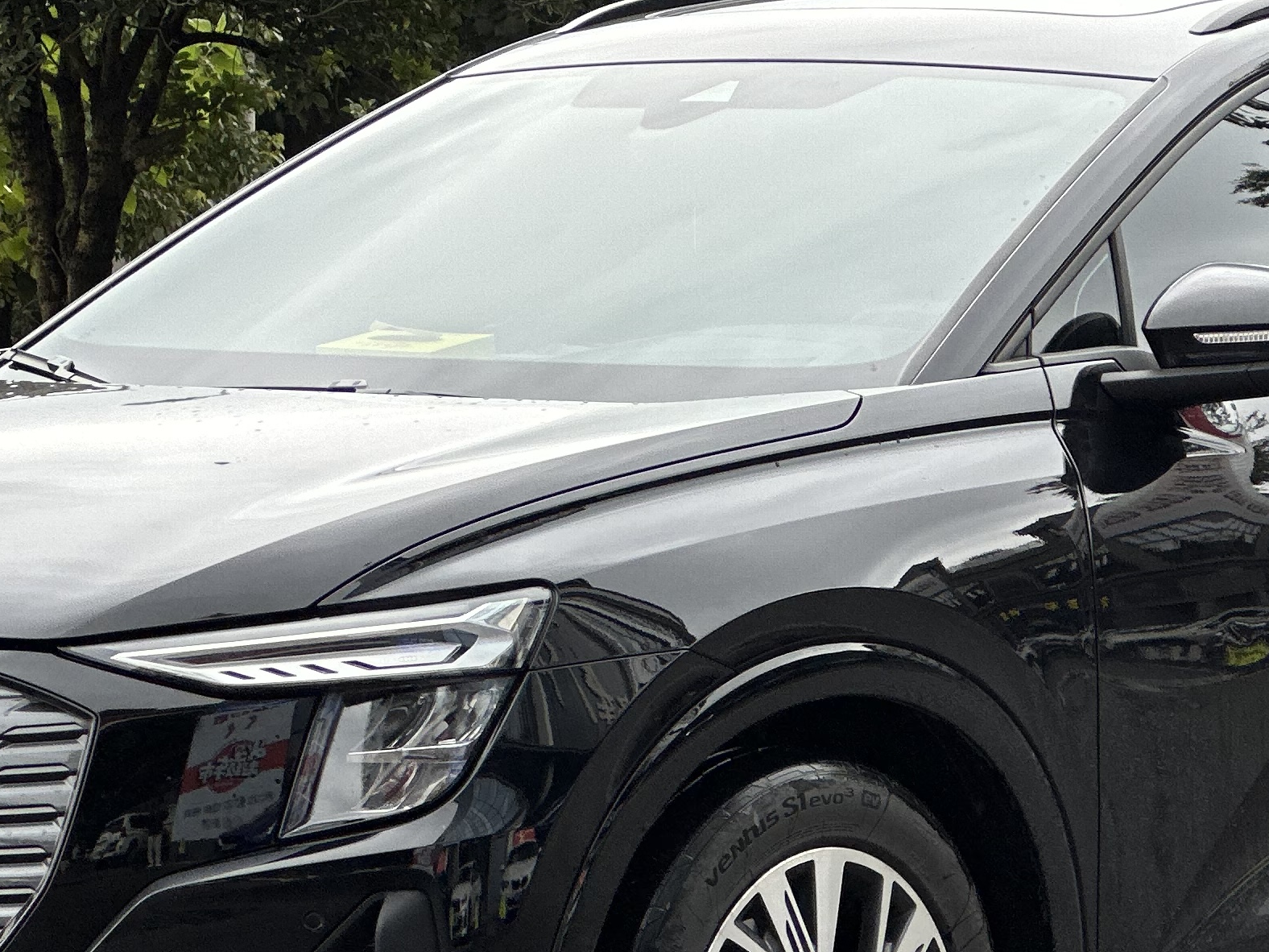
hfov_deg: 10.0
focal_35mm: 197
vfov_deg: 7.5
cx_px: 855
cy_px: 482
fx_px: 7222
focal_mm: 9
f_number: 2.8
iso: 25
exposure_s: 1/198
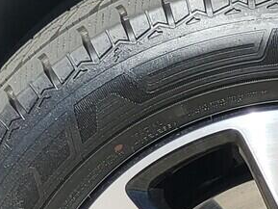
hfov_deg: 5.2
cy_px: 295
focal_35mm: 379
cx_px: 327
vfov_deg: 3.9
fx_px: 3045
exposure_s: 1/690
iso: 25
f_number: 2.4
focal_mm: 7.12
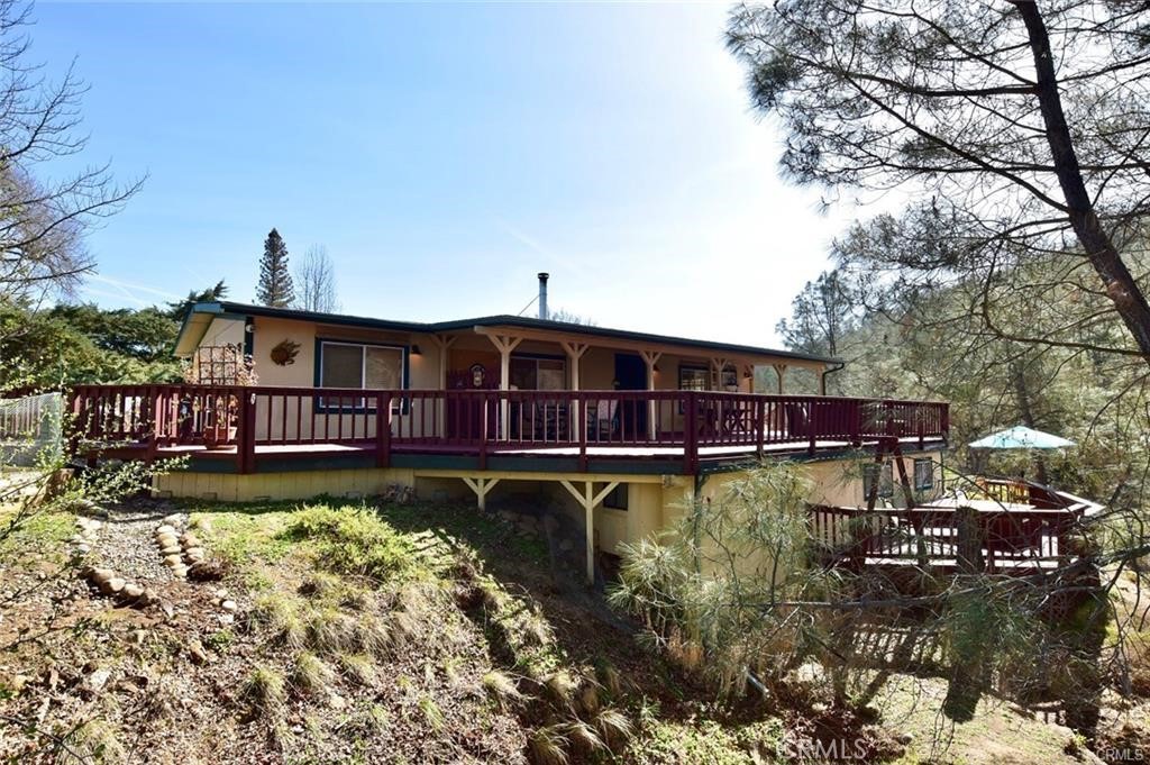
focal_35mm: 18
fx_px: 575
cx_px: 575
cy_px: 382
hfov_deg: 90.0
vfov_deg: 67.3
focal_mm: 12
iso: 400
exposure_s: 1/320
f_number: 10
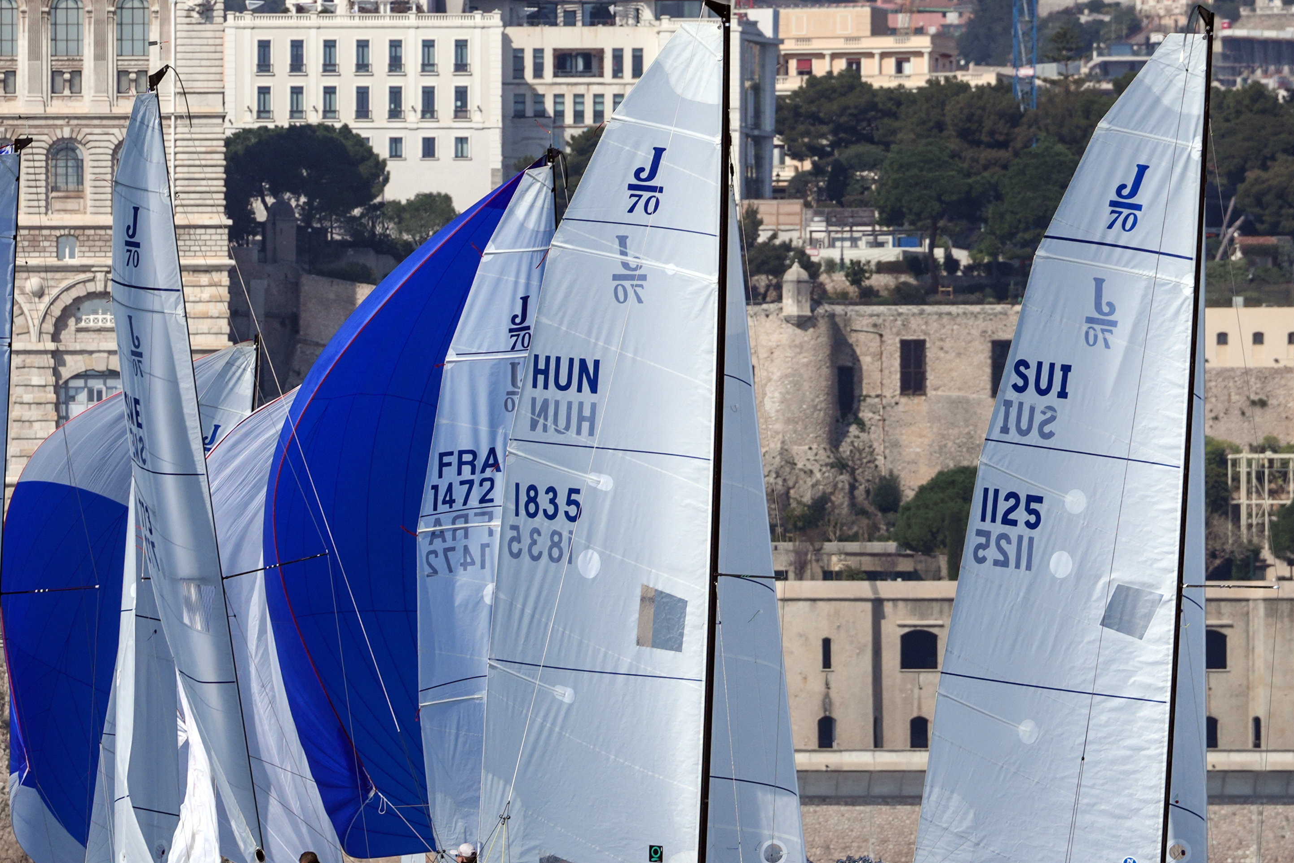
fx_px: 16606
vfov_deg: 3.0
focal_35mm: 462
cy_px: 467
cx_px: 39
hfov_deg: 4.5
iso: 200
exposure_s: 1/2500
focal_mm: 158
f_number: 5.6
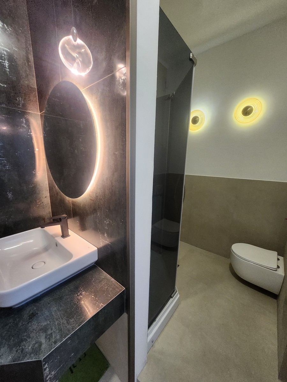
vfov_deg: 106.2
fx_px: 144
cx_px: 144
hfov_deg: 89.9
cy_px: 191
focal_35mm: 13
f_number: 2.2
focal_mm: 1.74
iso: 320
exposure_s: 1/50
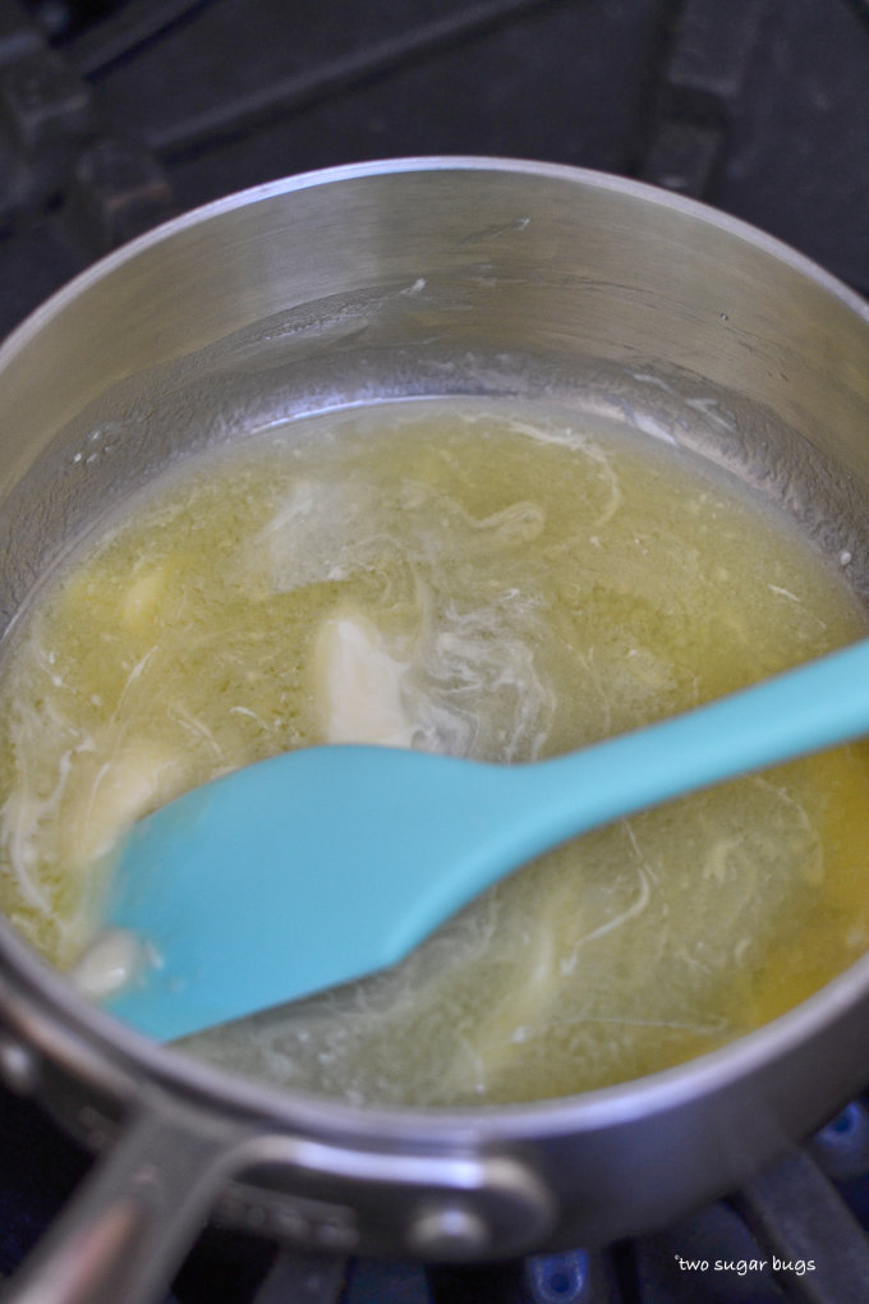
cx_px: 434
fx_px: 2715
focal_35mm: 75
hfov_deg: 18.2
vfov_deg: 27.0
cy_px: 652
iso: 400
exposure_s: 1/100
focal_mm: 50
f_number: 2.8
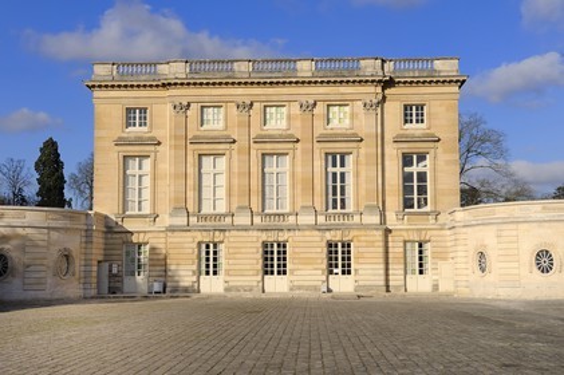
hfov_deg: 35.7
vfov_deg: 24.2
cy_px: 188
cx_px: 282
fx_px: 877
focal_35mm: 56
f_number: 20
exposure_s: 1/125
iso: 200
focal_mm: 56
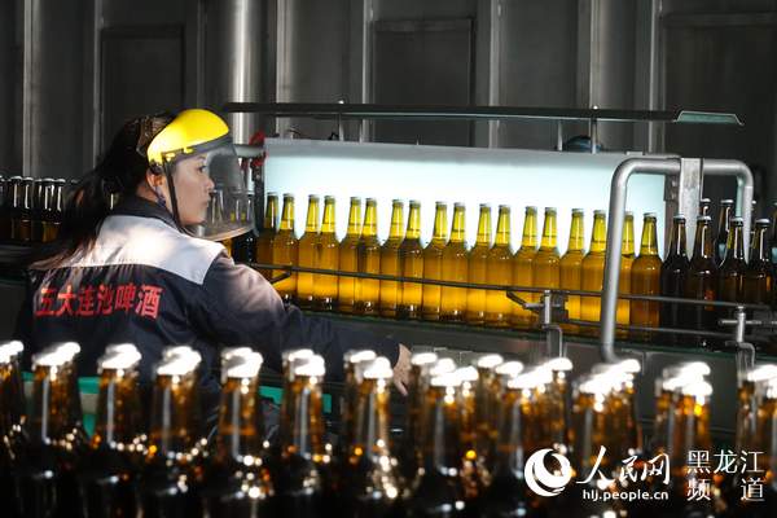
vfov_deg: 10.2
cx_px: 388
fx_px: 2892
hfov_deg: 15.3
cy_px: 259
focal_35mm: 134
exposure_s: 1/160
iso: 2500
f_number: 4.5
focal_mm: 48.77
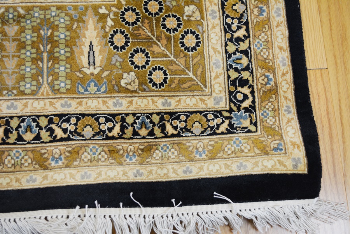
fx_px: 467
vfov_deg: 28.1
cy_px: 117
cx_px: 175
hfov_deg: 41.1
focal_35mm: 48
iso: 560
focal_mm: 32
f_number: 4.8
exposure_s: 1/60
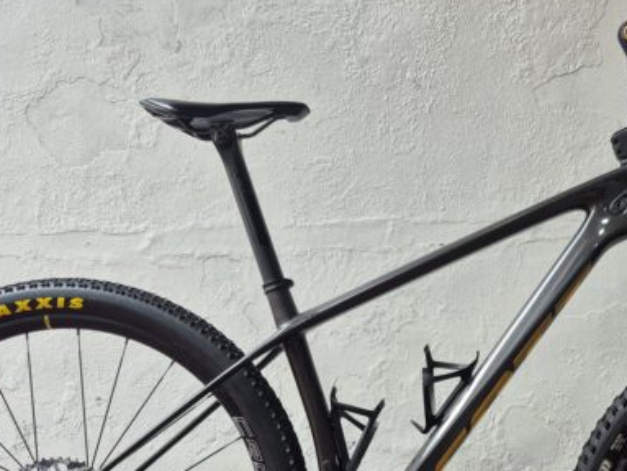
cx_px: 449
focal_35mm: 48
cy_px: 396
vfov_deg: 29.4
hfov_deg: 38.9
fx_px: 870
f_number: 1.8
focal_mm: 5.4
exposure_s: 1/120
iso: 80
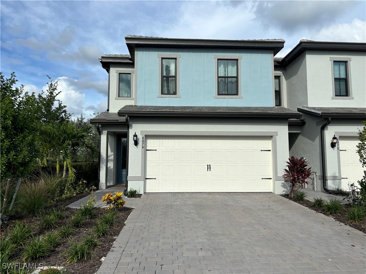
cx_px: 183
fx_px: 275
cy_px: 137
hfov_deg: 67.3
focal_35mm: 26
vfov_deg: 53.1
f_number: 1.6
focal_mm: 5.96
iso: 50
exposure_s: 1/4082
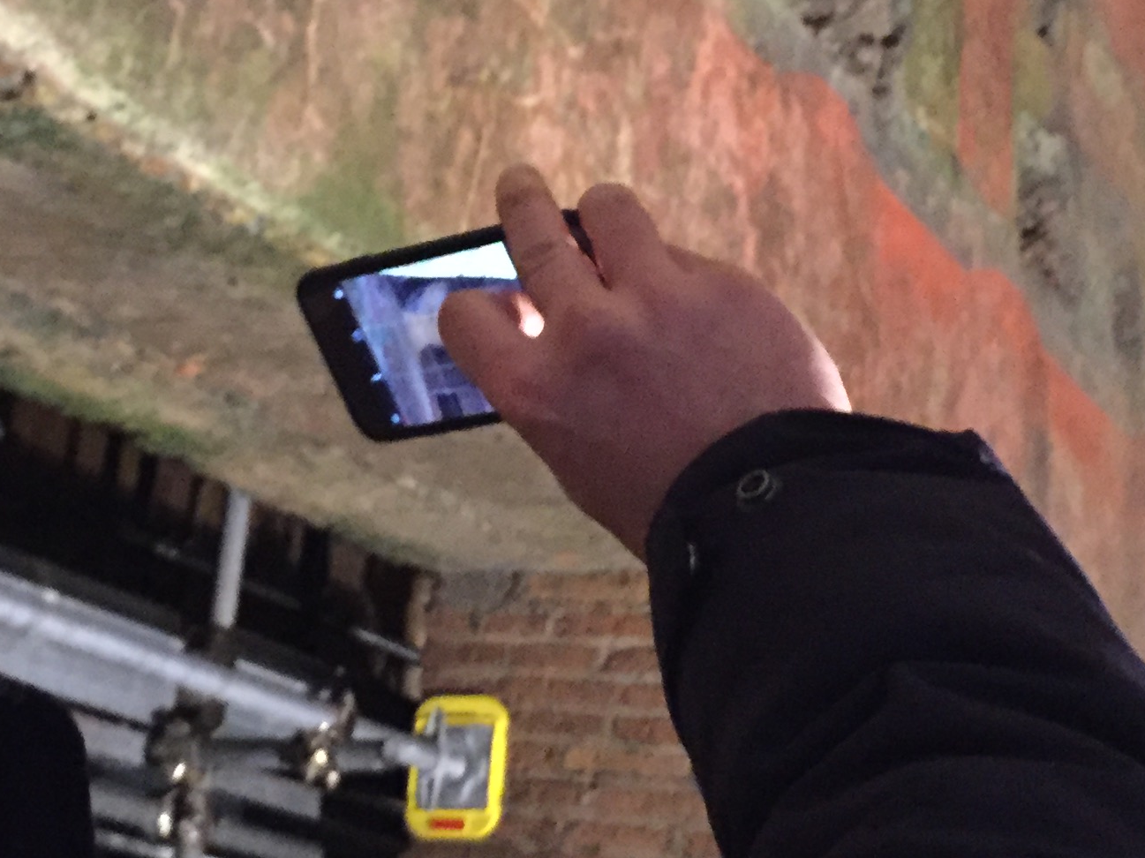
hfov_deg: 26.6
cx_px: 456
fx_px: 2414
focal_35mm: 73
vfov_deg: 20.1
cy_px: 272
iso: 640
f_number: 2.2
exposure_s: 1/17
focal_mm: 4.15
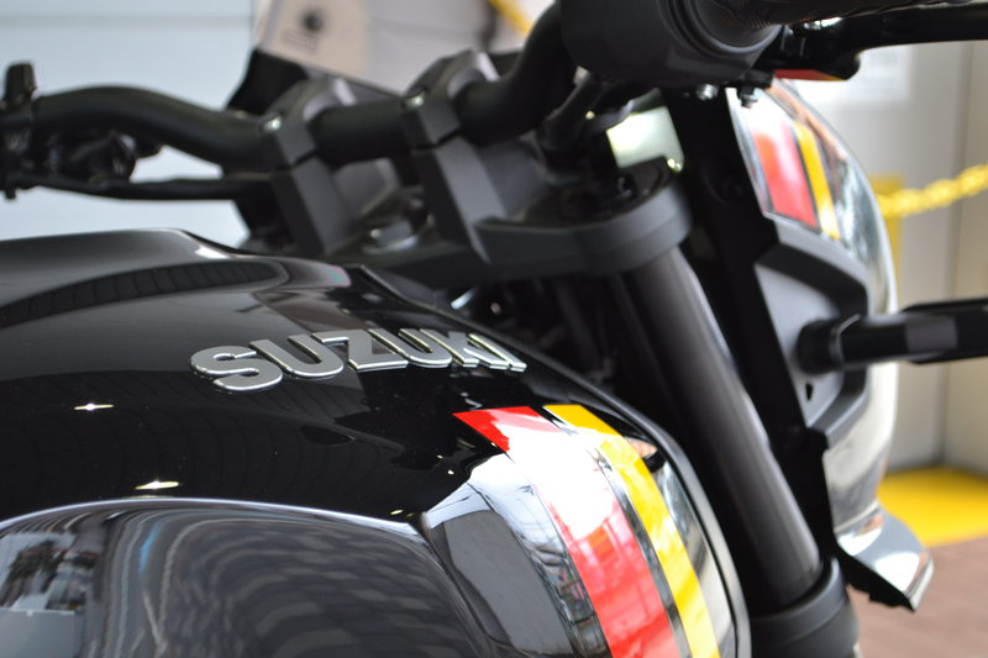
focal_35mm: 82
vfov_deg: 16.5
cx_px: 494
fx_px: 2264
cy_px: 329
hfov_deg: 24.6
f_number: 5.6
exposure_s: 1/60
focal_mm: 55
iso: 400
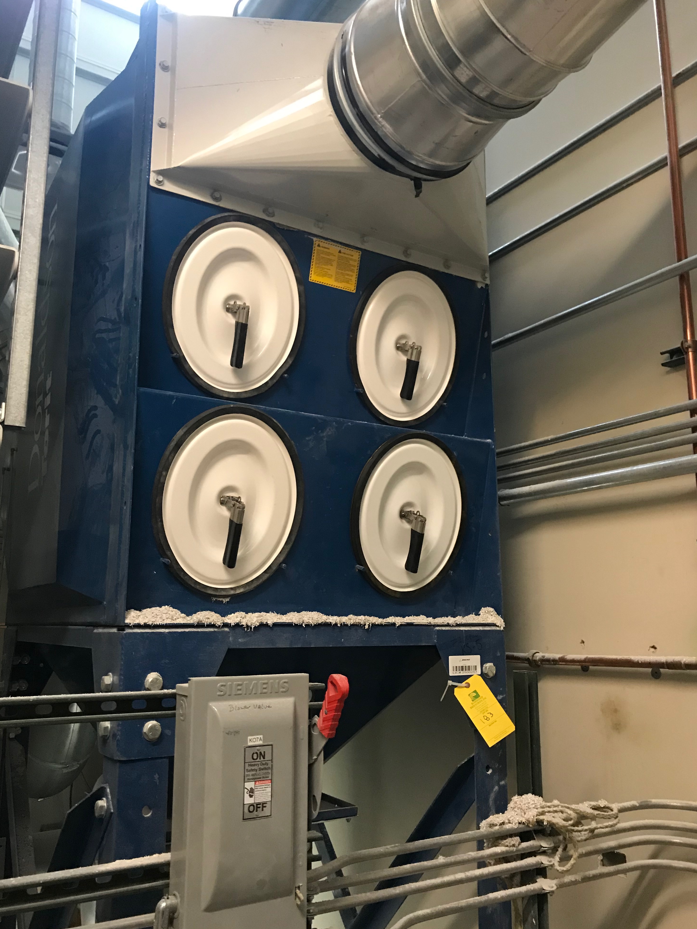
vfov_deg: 61.7
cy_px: 473
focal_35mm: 29
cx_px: 344
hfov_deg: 48.2
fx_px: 779
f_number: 1.8
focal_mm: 3.99
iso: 80
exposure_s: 1/15
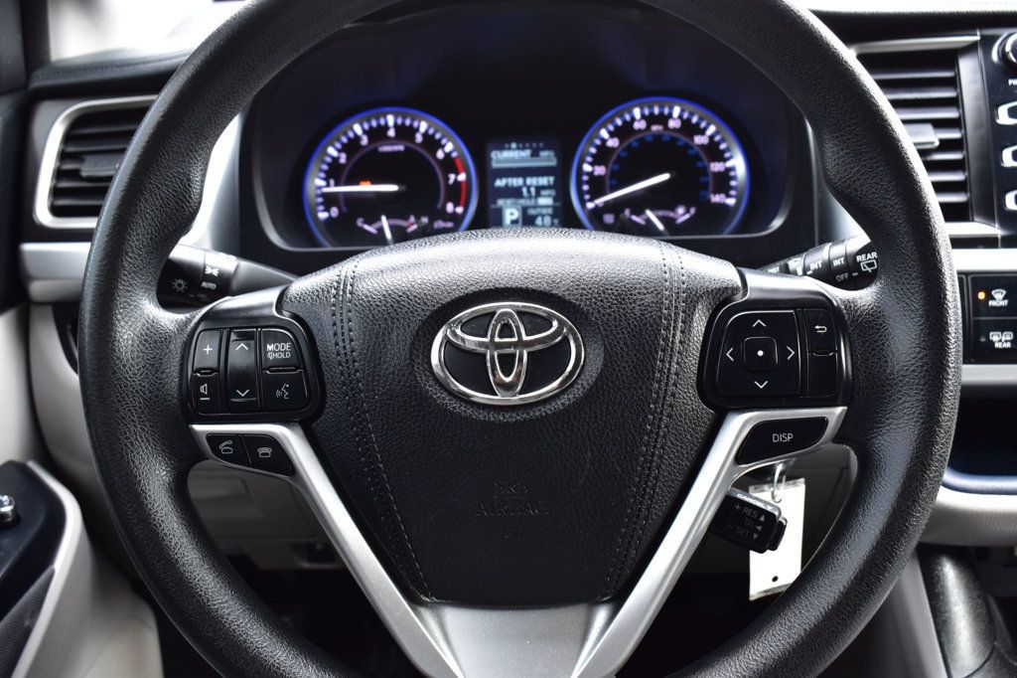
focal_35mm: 38
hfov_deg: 51.3
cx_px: 508
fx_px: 1059
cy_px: 339
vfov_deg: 35.5
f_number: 6.3
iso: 400
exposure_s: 1/15
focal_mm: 25
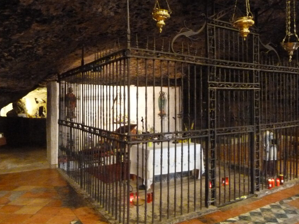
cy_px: 103
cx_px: 169
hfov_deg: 59.7
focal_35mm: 30
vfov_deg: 46.8
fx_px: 259
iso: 1250
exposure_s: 1/15
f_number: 2.8
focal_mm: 4.5
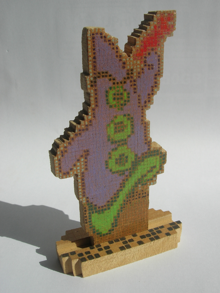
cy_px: 141
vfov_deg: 45.8
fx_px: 347
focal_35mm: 41
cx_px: 117
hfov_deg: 35.1
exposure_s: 1/1337
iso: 64
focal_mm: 7.8
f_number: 4.8
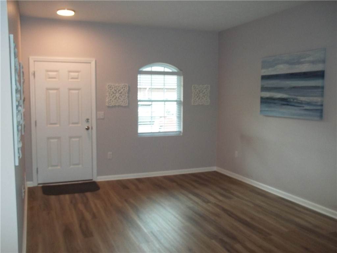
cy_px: 126
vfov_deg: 42.9
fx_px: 321
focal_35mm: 33
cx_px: 168
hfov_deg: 55.4
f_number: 3.3
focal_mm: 5.9
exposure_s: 1/30
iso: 160
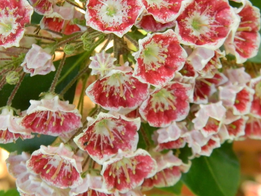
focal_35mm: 112
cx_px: 156
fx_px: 845
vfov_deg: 13.2
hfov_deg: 17.5
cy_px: 61
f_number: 4.7
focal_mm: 19
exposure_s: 1/30
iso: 348
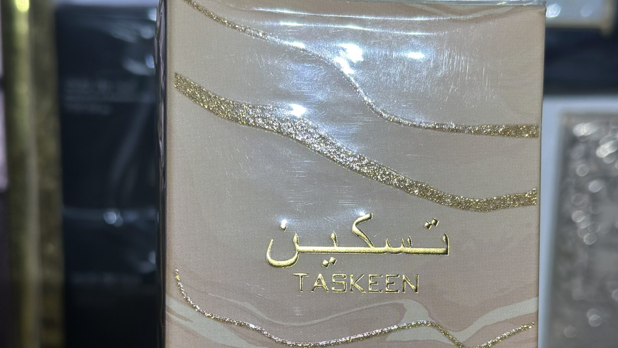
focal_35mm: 70
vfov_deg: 17.1
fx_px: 1147
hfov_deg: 30.1
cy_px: 293
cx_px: 308
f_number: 1.78
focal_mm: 6.86
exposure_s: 1/277
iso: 80
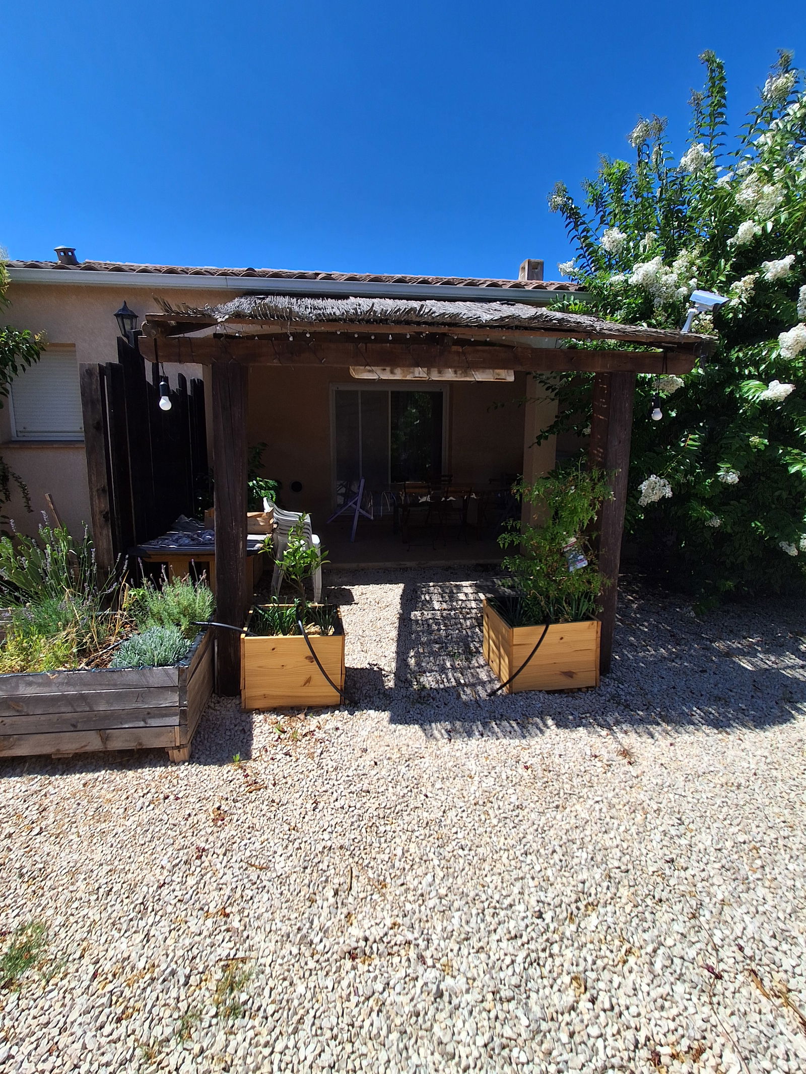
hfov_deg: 78.1
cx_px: 403
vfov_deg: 94.5
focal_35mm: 16
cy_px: 537
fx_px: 497
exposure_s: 1/1018
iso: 50
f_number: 2.2
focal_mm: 1.46
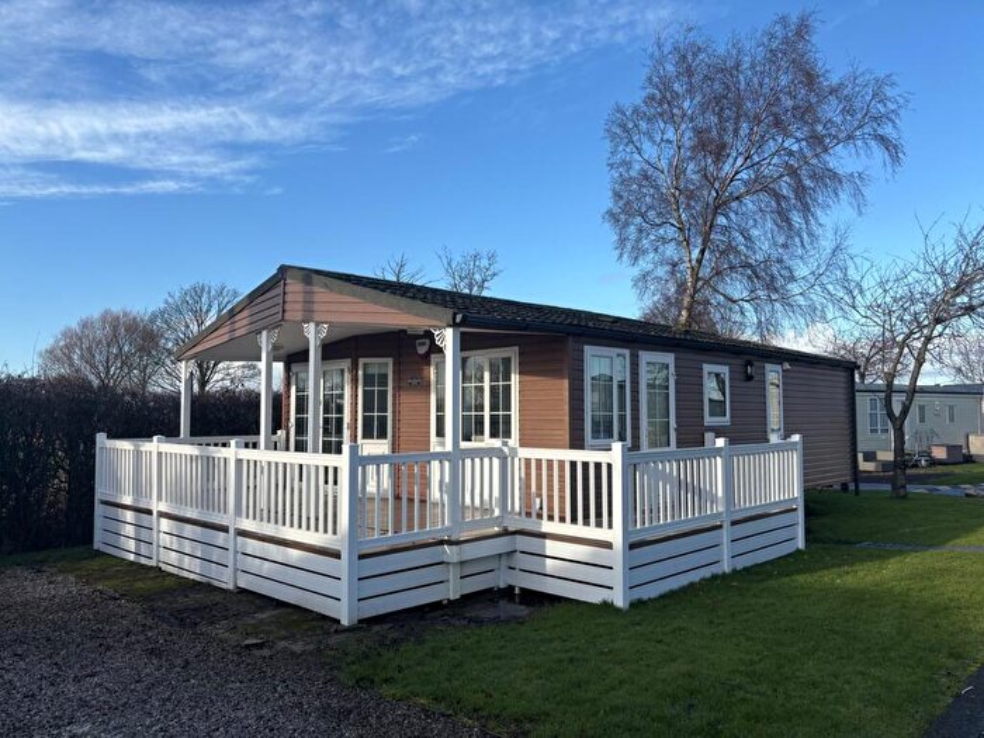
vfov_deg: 53.1
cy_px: 369
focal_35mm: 26
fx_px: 739
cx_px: 492
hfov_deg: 67.3
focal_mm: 5.96
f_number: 1.6
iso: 50
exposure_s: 1/1845
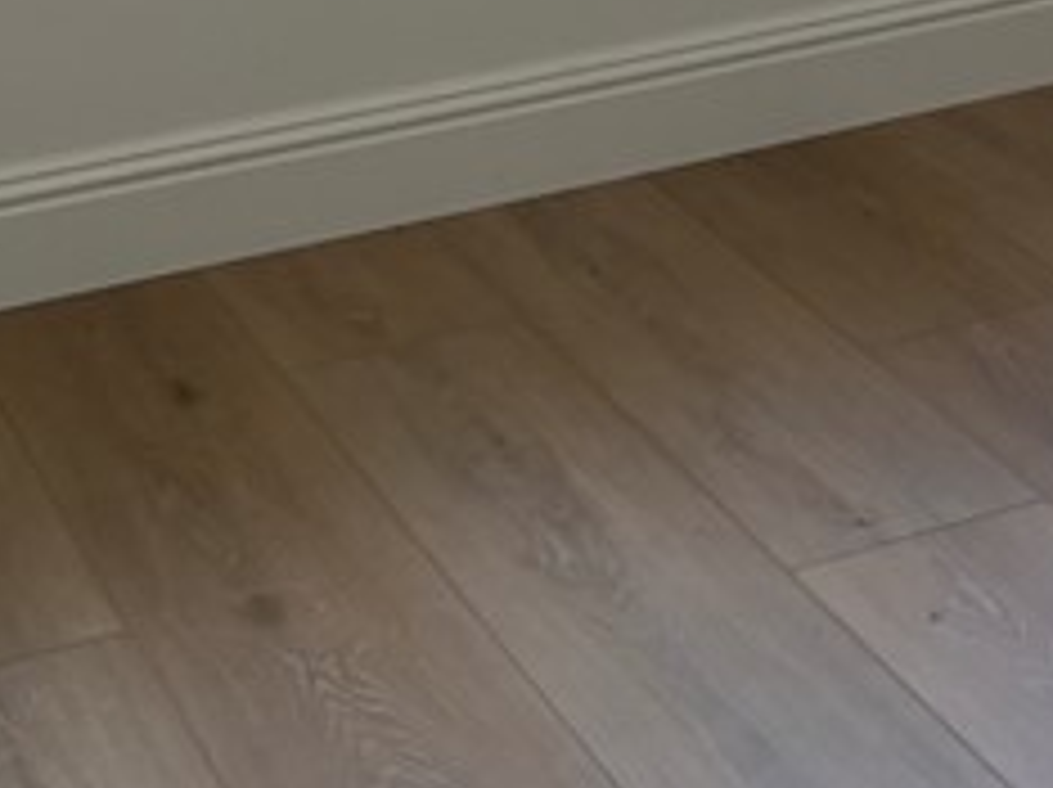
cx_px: 1332
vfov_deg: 11.9
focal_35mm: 114
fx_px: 3464
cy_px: -648
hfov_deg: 16.4
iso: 80
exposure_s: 1/228
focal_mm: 5.96
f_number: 1.6
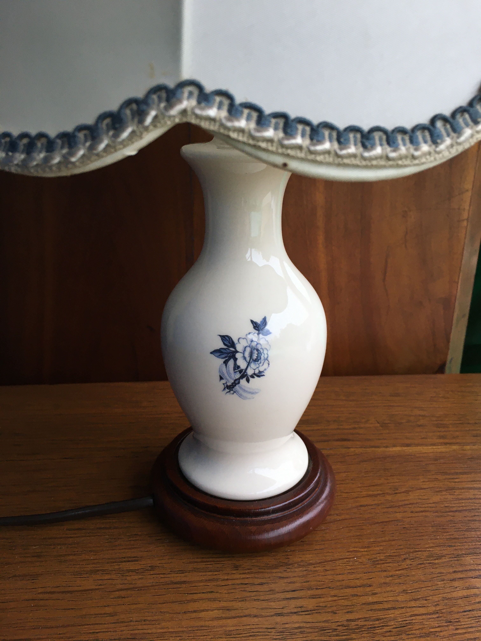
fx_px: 537
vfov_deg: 61.7
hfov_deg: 48.2
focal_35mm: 29
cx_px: 240
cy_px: 320
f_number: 2.2
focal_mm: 4.15
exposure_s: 1/33
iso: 32
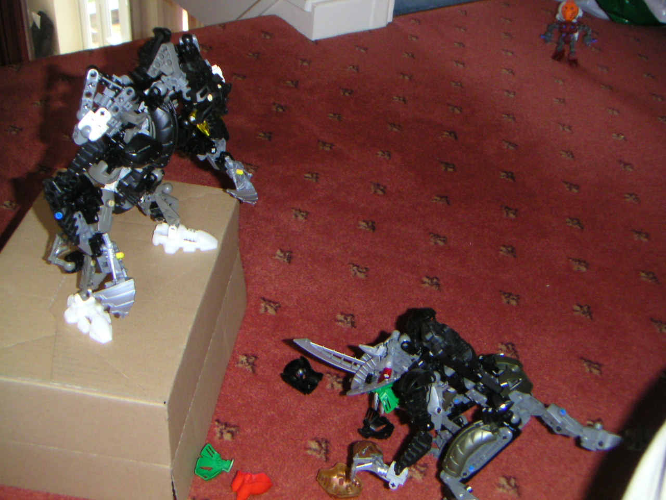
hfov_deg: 47.9
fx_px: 750
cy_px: 250
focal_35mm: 39
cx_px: 333
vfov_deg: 36.8
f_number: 2.9
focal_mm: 5.1
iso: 200
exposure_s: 1/45
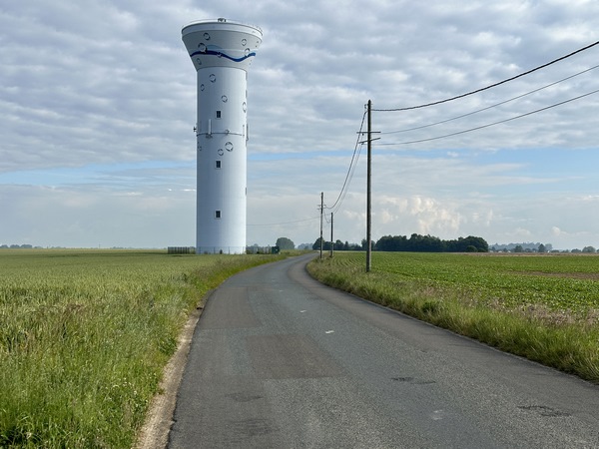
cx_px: 300
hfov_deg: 39.7
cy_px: 224
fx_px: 831
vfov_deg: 30.3
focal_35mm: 48
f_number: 1.78
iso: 64
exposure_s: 1/3876
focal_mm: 6.86
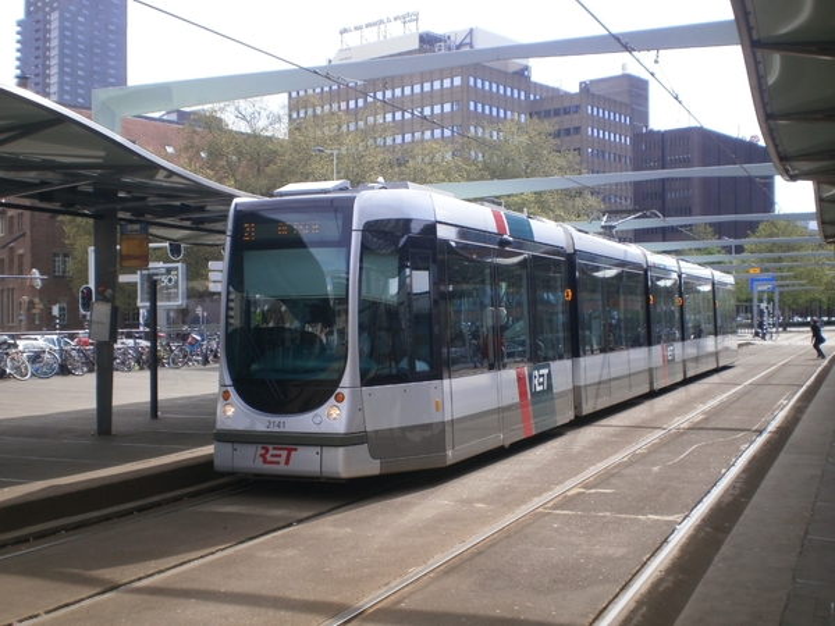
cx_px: 418
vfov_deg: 34.3
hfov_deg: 44.8
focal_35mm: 42
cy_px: 313
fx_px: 1013
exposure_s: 1/250
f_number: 4.9
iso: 100
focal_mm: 7.4
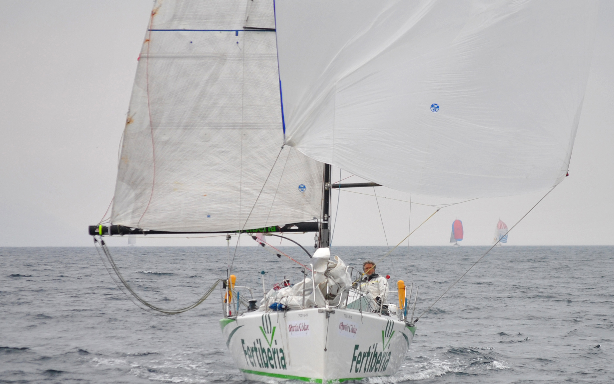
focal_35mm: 198
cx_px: 350
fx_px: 3307
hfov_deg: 10.6
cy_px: 155
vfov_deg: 6.6
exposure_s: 1/400
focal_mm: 105
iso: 200
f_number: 5
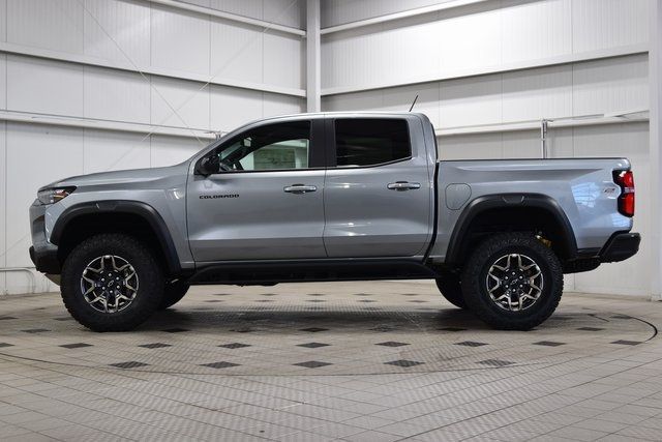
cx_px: 331
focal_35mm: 48
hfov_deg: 41.1
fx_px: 883
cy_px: 221
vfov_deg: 28.1
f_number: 6.3
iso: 400
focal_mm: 32
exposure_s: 1/20
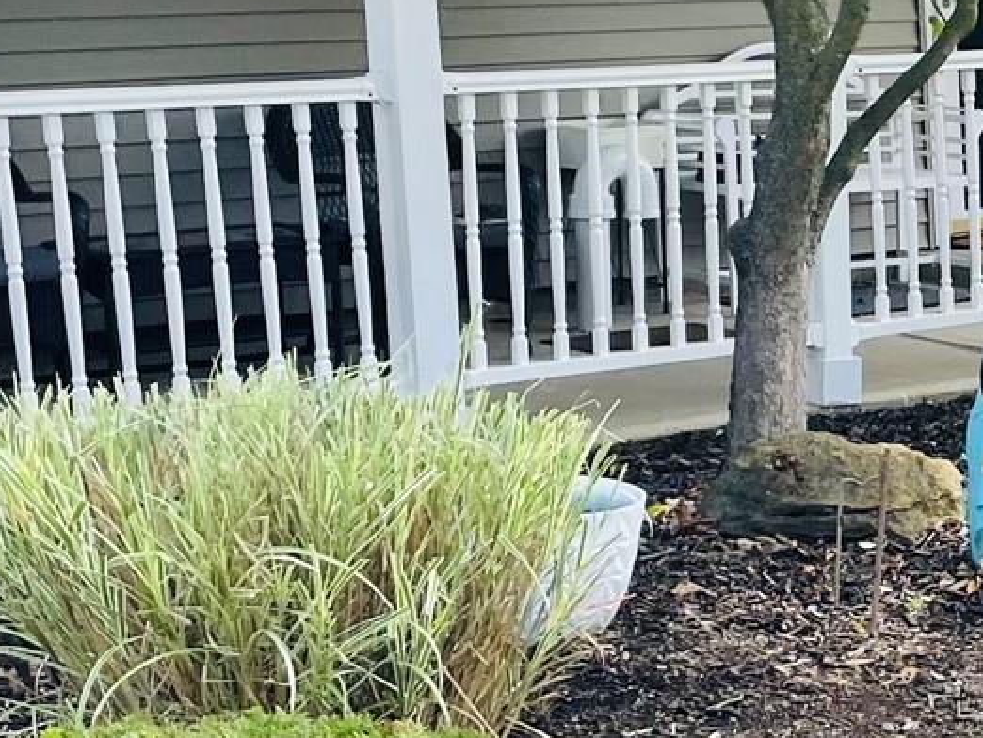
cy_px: 410
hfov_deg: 17.8
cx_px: 1333
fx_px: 2898
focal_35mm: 102
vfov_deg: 14.5
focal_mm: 4.2
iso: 32
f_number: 1.6
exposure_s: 1/725
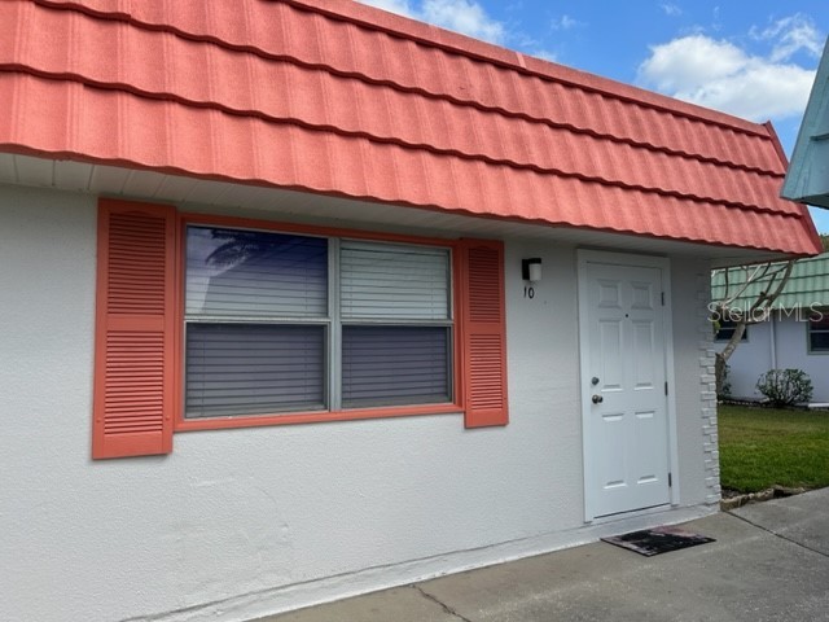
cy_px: 311
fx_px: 623
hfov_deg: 67.3
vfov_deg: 53.1
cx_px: 414
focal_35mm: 26
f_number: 1.6
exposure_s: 1/2632
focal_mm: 5.1
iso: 50
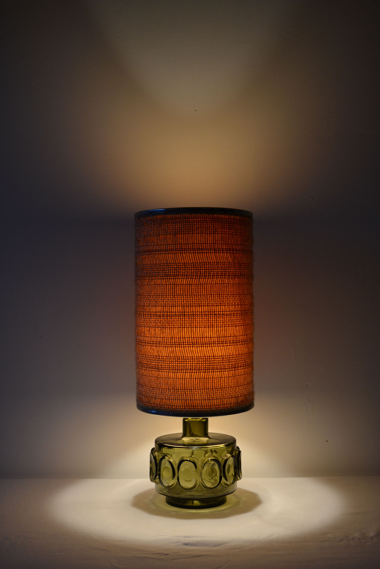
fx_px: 617
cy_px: 284
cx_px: 190
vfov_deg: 49.6
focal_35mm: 39
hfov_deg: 34.2
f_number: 4.2
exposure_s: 1/40
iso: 400
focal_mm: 26
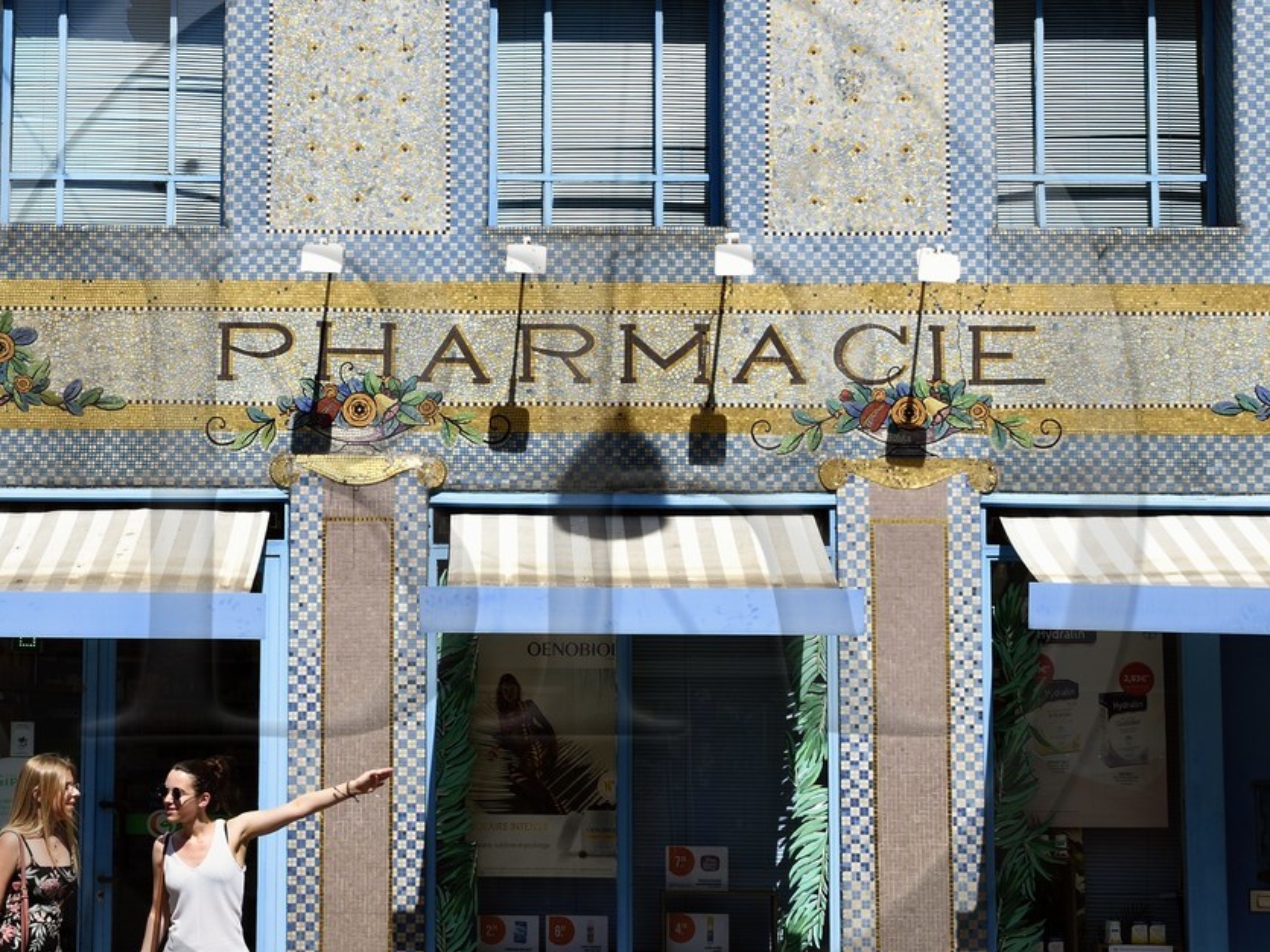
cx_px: 510
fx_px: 2568
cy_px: 488
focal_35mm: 70
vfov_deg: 21.0
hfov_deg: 27.7
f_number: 13
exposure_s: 1/250
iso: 200
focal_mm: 38
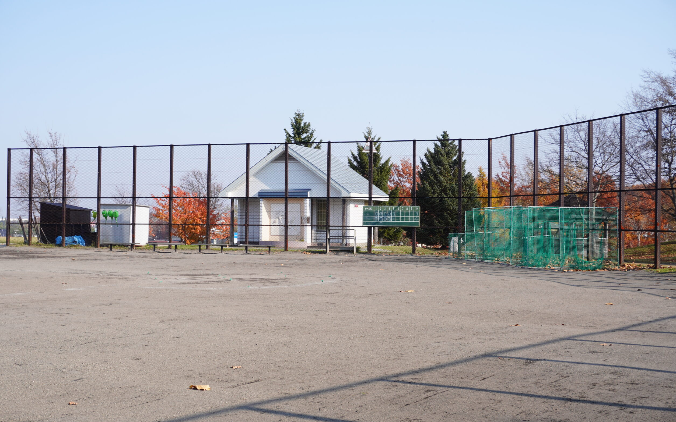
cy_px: 214
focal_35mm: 53
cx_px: 332
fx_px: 976
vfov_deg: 24.4
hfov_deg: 38.2
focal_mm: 34
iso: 100
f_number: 8
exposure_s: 1/160
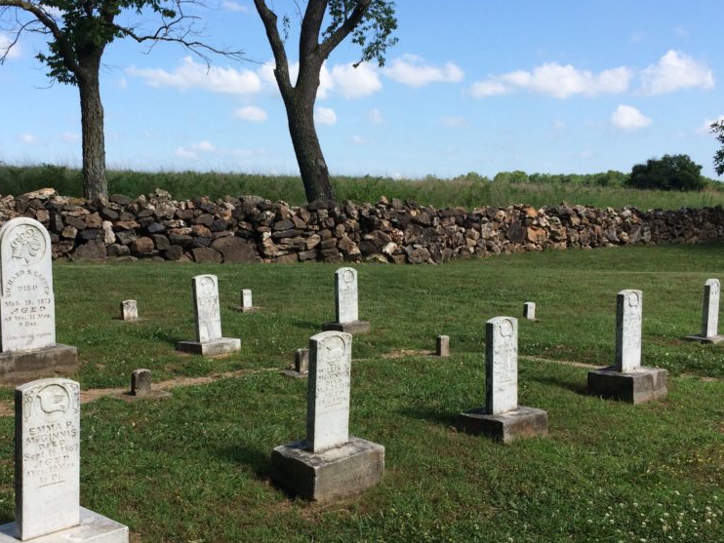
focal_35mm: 40
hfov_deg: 46.5
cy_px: 300
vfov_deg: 35.9
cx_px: 293
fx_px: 837
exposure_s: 1/1580
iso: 32
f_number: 2.2
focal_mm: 4.15
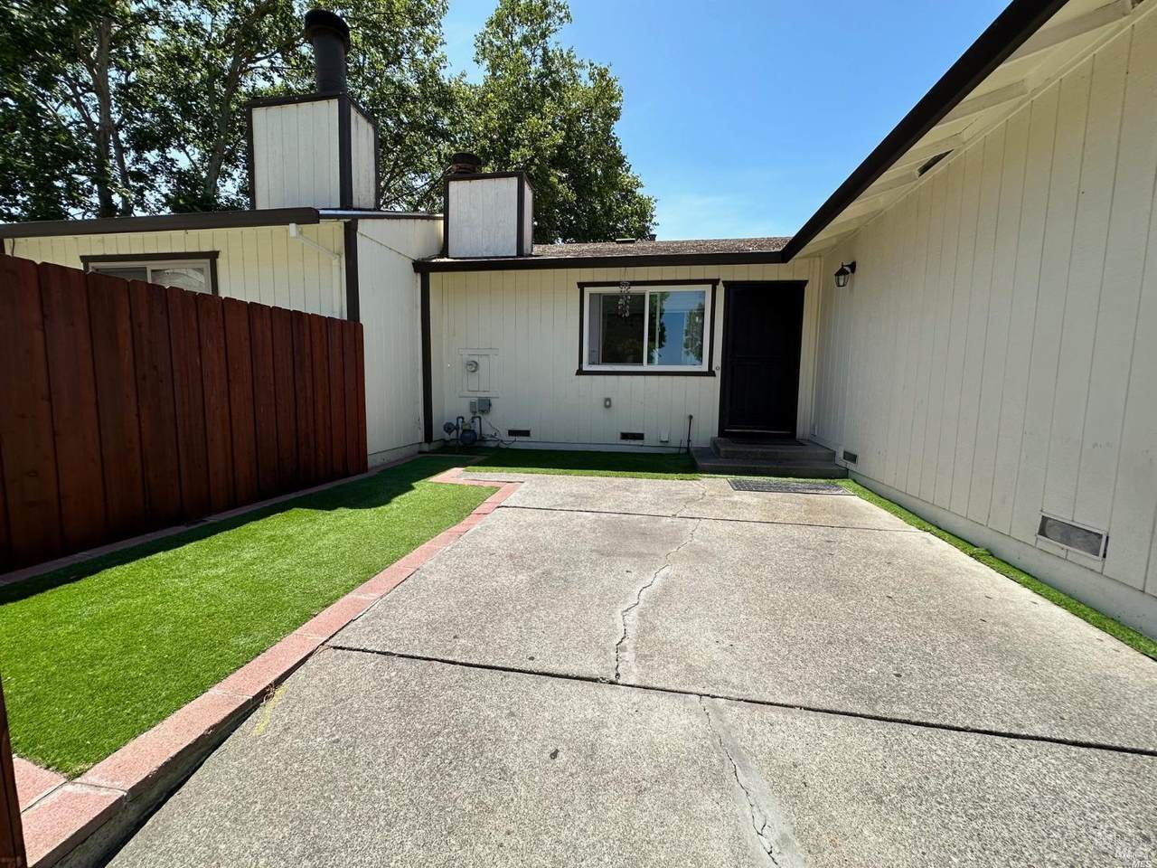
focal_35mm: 14
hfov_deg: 102.1
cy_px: 434
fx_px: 468
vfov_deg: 85.7
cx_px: 578
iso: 50
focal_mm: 2.22
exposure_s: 1/1401
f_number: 2.2
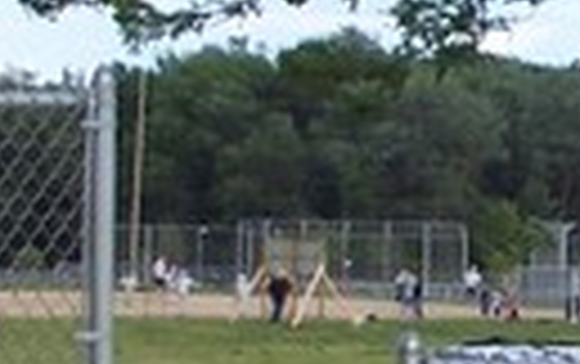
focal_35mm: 430
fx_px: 6806
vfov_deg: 3.1
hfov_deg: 4.8
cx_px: 1295
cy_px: 175
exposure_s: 1/350
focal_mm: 13.5
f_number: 4.1
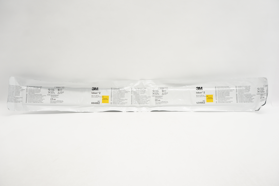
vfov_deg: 47.8
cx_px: 140
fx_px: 209
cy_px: 93
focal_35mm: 27
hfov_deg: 67.4
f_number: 6.3
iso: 200
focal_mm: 18
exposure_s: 1/30
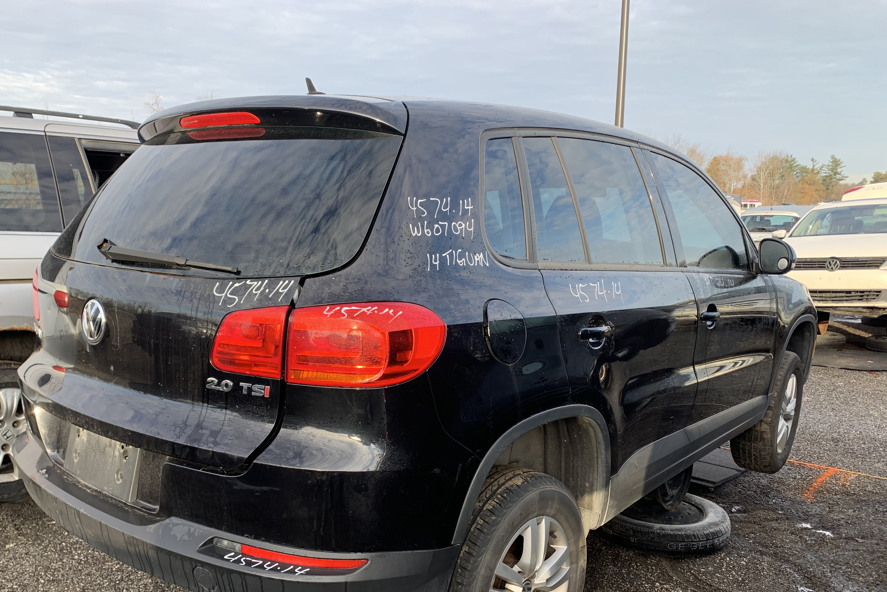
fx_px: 739
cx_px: 410
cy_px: 360
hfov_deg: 61.9
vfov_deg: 43.4
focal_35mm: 30
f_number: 1.8
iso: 25
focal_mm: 4.25
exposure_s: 1/236
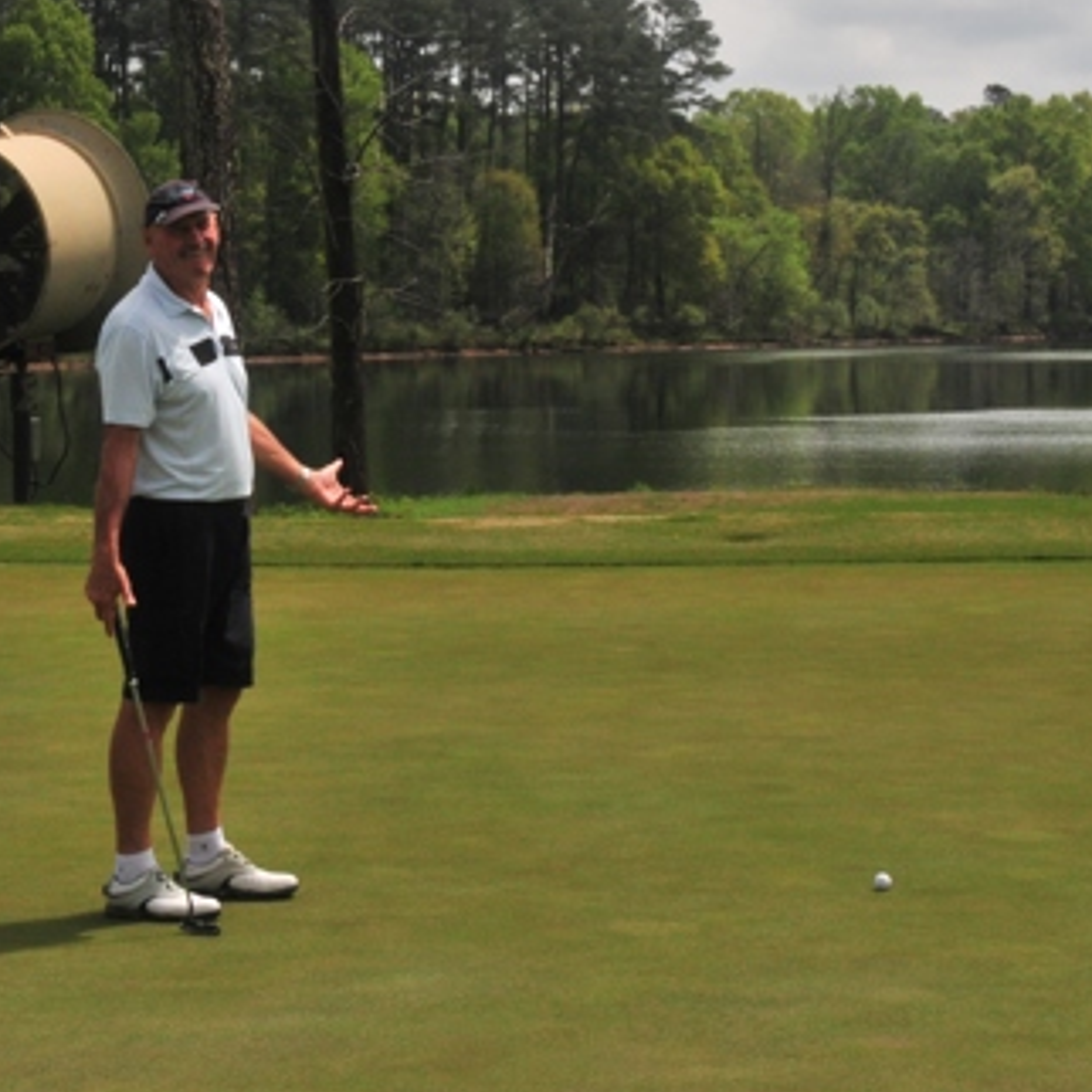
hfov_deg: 16.7
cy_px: 261
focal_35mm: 104
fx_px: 3711
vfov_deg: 16.6
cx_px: 339
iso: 400
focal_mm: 35
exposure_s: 1/250
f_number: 22
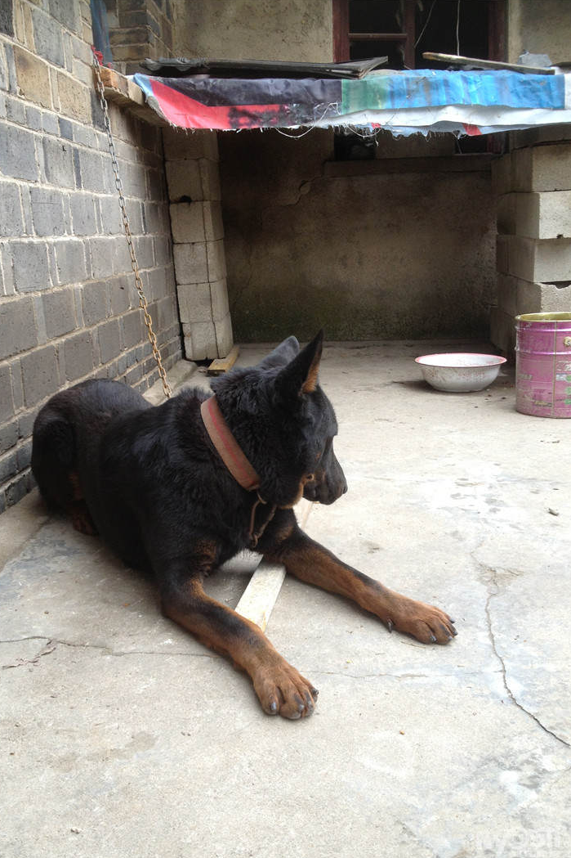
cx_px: 282
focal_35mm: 37
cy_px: 433
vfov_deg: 51.9
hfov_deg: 35.9
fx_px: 881
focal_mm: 4.28
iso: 64
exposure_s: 1/120
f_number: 2.4
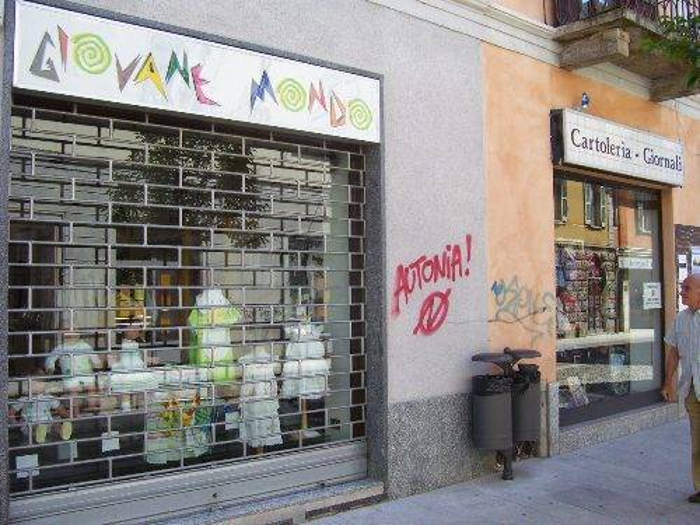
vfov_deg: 41.8
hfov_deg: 54.0
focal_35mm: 34
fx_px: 688
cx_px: 350
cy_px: 262
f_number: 2.7
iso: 80
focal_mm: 5.6
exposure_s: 1/350
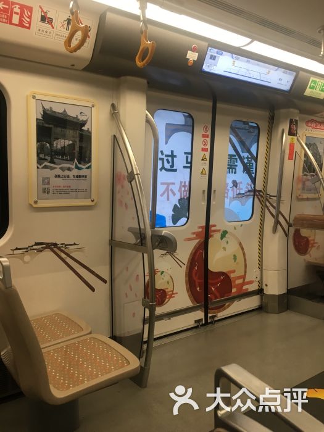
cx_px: 162
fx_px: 362
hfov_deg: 48.2
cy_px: 216
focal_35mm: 29
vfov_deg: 61.7
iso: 32
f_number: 2.2
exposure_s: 1/33
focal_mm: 4.15
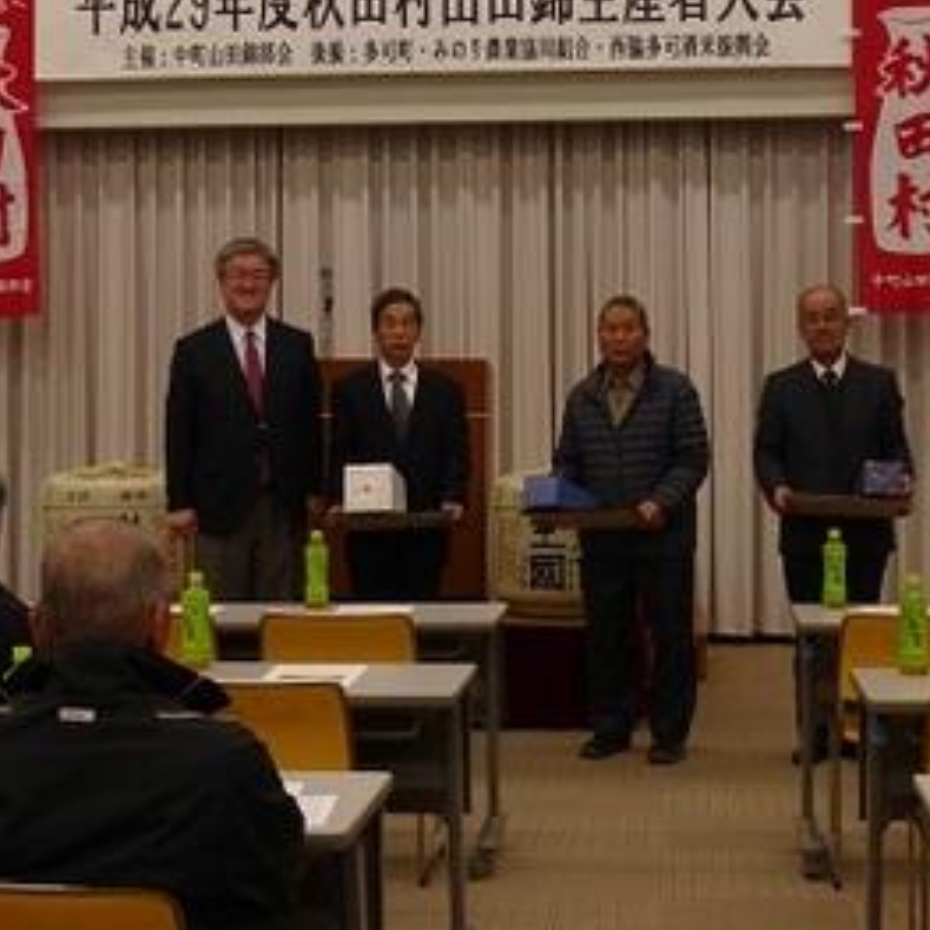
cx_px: 484
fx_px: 2067
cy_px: 338
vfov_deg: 25.3
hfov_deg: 25.4
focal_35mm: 68
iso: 125
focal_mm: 8
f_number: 3.9
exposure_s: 1/60
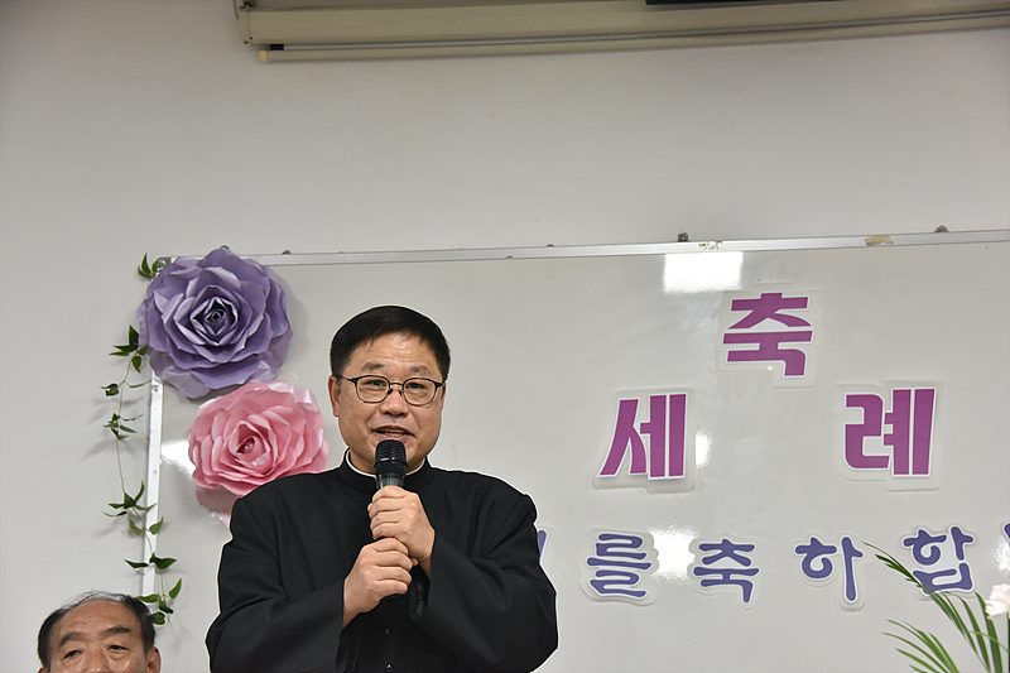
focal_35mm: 68
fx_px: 1907
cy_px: 336
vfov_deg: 20.0
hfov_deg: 29.7
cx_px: 505
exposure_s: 1/125
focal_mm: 68
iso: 2200
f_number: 4.8
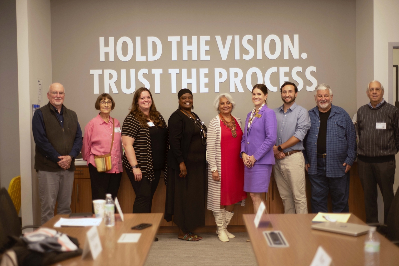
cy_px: 133
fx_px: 554
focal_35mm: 50
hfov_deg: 39.6
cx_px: 200
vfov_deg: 27.0
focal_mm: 50
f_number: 1.8
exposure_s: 1/200
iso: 400
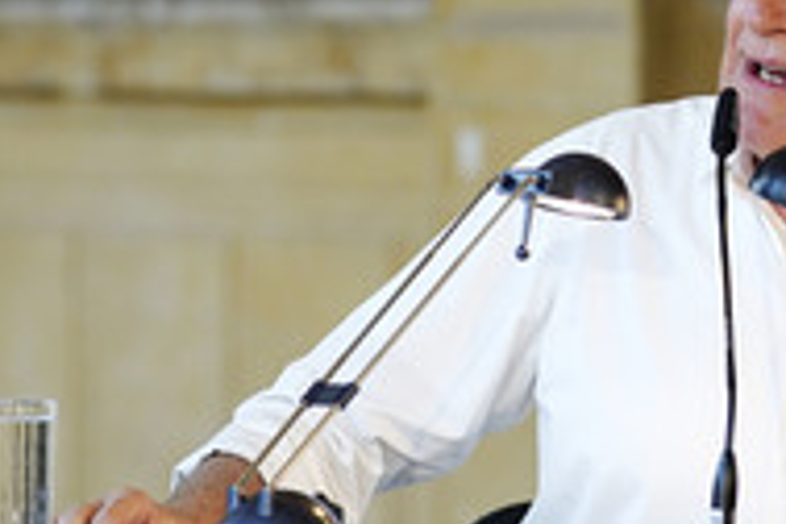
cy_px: 125
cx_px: 763
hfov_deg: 4.3
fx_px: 10436
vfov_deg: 2.9
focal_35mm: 478
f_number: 5
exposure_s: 1/250
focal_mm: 200
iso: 640
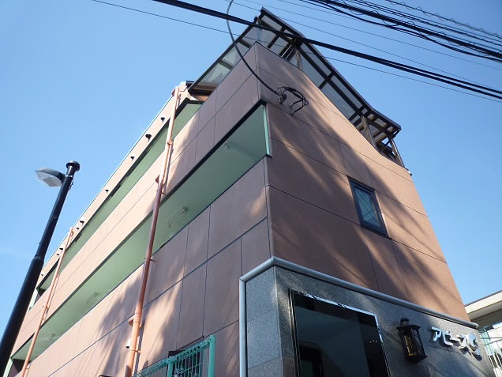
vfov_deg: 54.9
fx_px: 363
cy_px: 188
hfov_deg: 69.4
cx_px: 251
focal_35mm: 25
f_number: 2.8
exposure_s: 1/500
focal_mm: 4.4
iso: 100
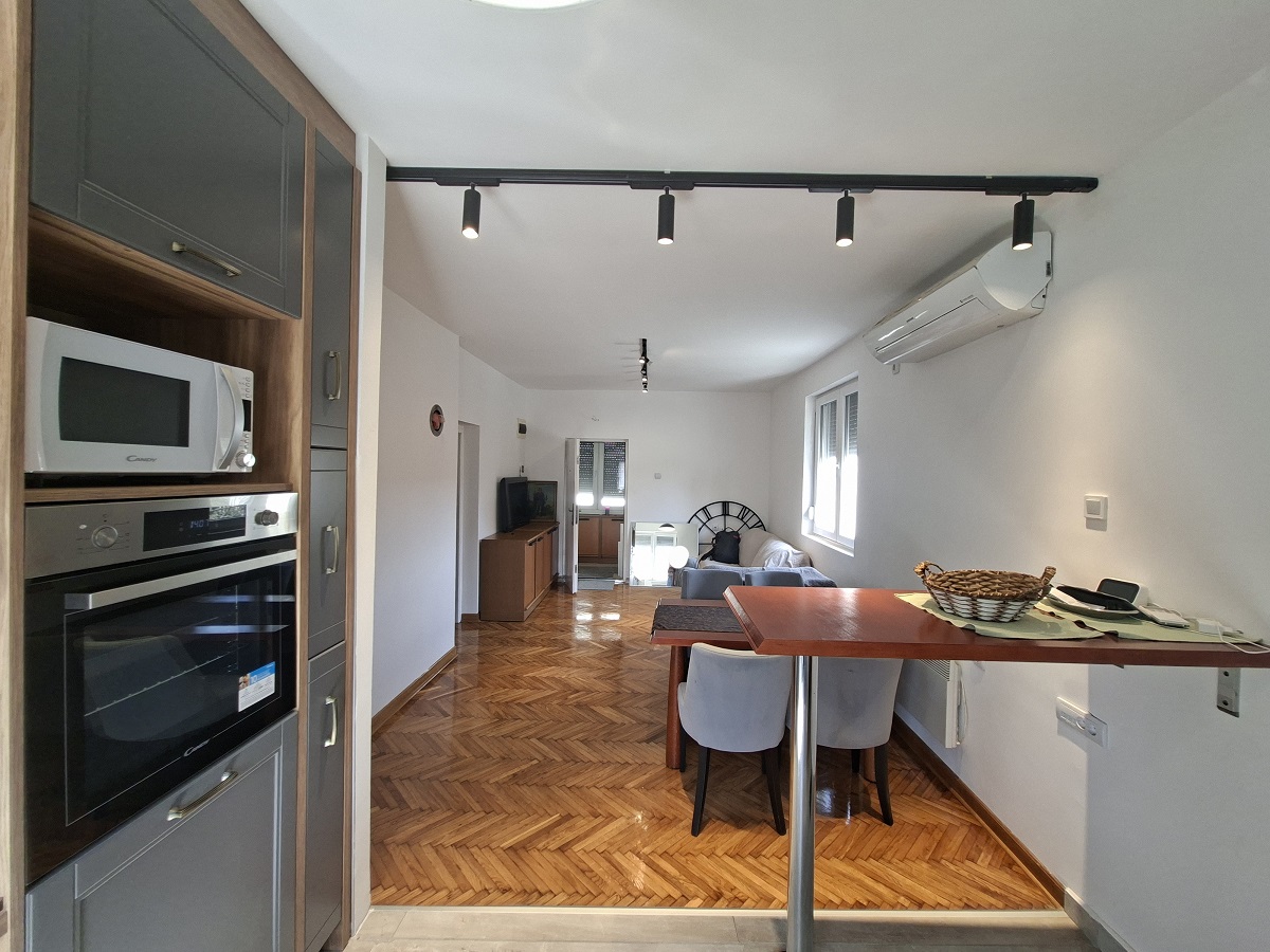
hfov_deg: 106.2
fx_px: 477
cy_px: 476
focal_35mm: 13
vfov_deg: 89.9
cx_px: 635
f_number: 2.2
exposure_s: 1/40
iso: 80
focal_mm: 1.74
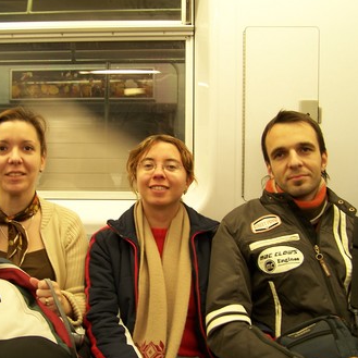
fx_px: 538
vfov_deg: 36.8
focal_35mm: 46
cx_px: 129
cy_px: 183
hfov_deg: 36.5
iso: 80
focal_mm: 6.3
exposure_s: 1/10
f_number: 2.8
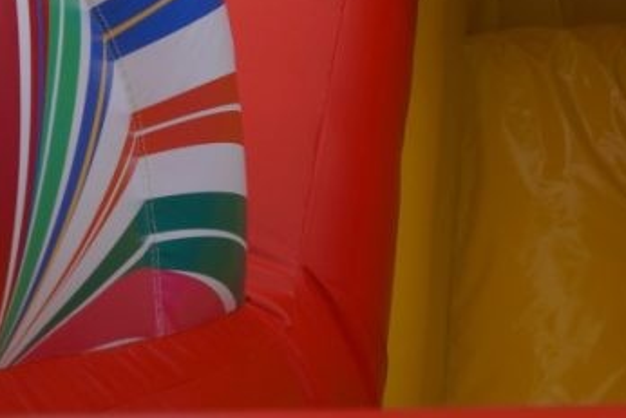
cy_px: -147
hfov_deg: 27.3
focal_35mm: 71
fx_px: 1235
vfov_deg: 17.8
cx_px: 577
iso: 100
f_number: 4.5
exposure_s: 1/500
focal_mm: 16
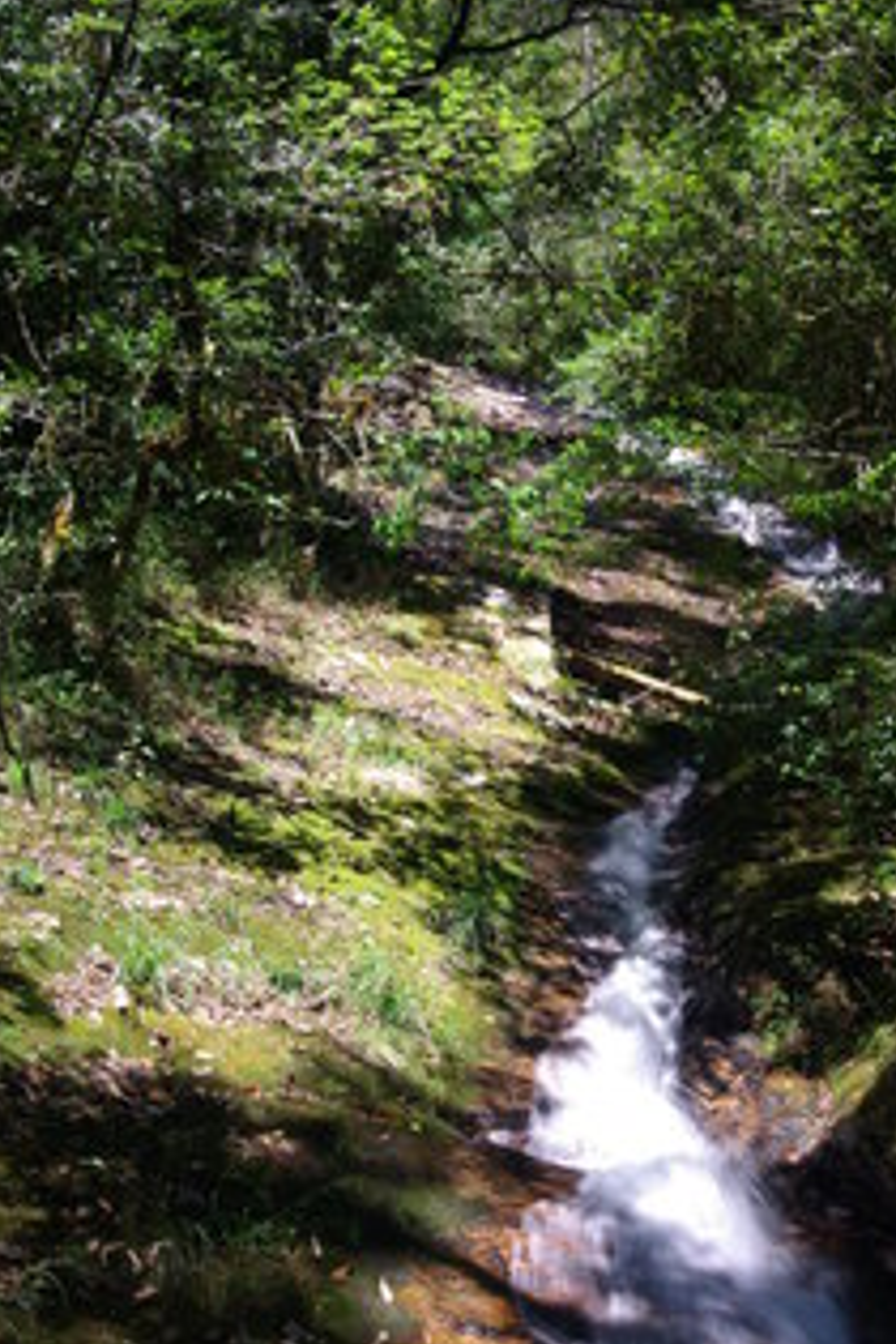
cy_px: 900
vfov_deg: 28.4
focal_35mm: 71
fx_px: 2642
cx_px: 636
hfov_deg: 19.2
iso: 100
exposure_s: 1/10
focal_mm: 31
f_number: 9.5
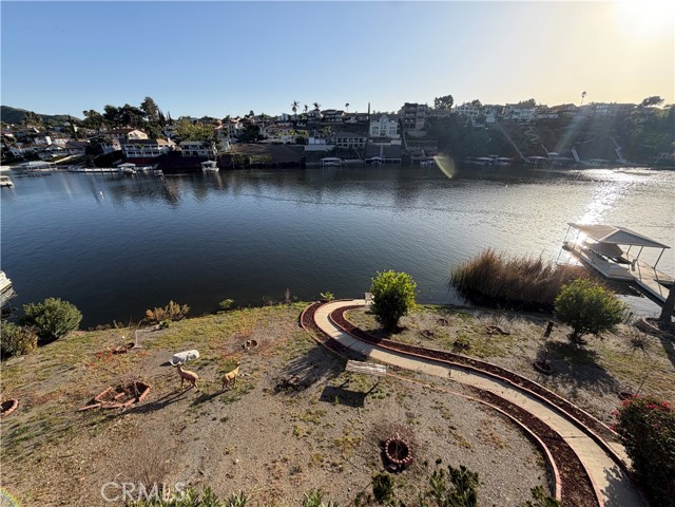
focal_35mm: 14
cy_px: 254
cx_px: 338
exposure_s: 1/770
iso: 32
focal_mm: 2.22
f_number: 2.2
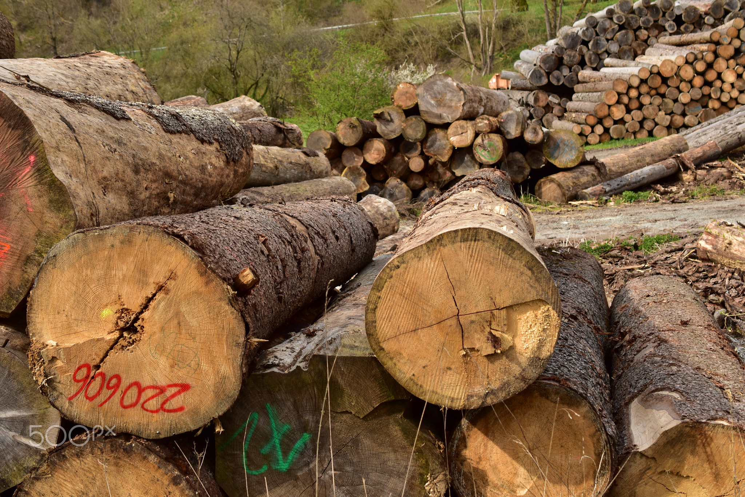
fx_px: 1241
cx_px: 372
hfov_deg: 33.4
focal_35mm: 60
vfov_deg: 22.6
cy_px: 248
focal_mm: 40
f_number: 5.6
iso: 200
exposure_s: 1/640
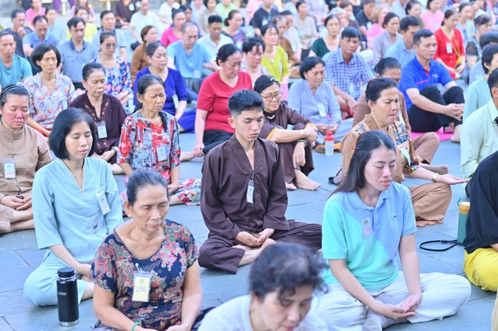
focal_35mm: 70
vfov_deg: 19.4
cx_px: 249
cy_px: 166
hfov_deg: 28.9
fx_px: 967
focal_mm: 70
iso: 125
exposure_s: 1/125
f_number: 3.2
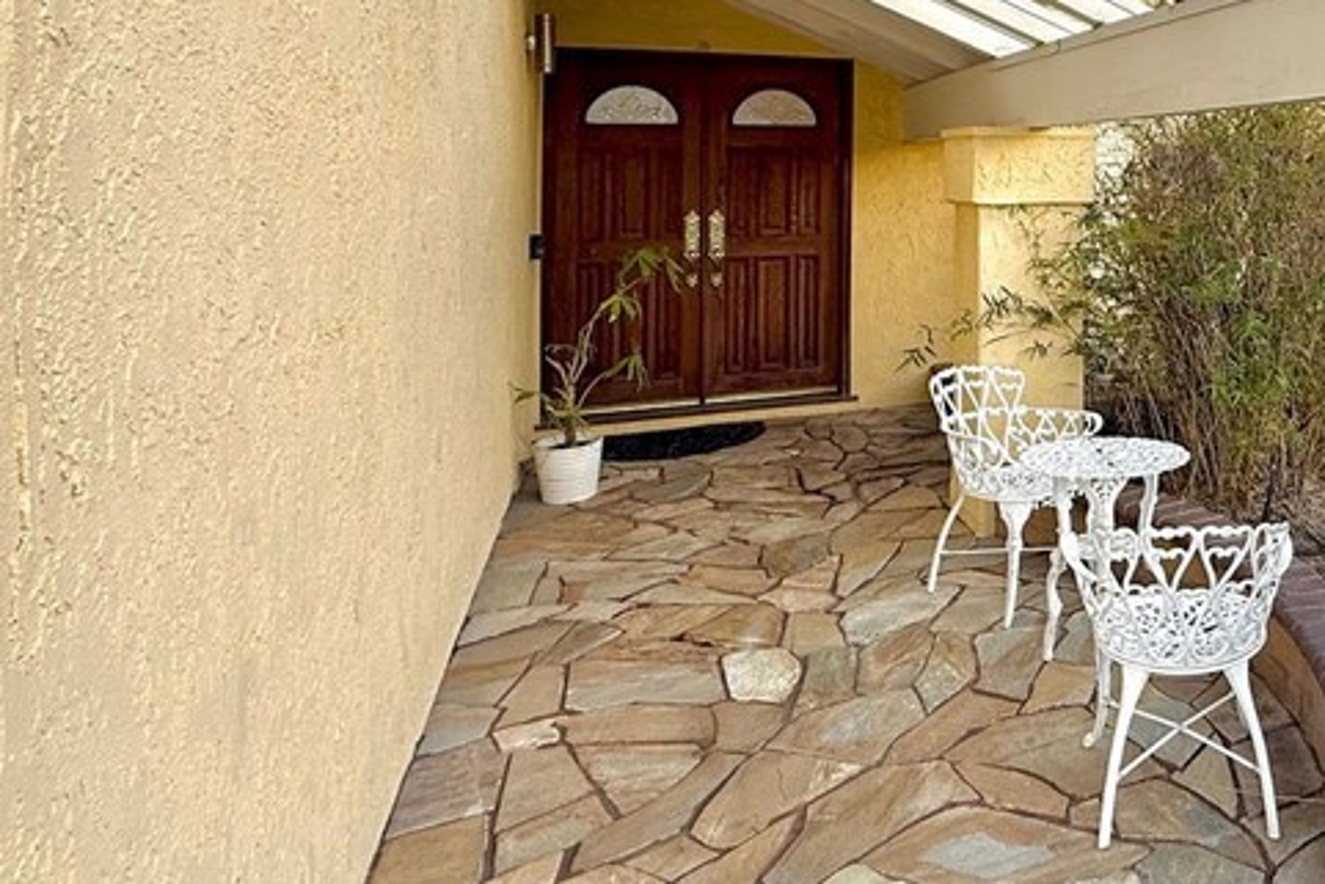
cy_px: 146
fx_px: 1141
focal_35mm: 31
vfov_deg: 40.2
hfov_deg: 51.7
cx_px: 1237
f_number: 2.2
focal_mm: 2.22
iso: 50
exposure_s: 1/99
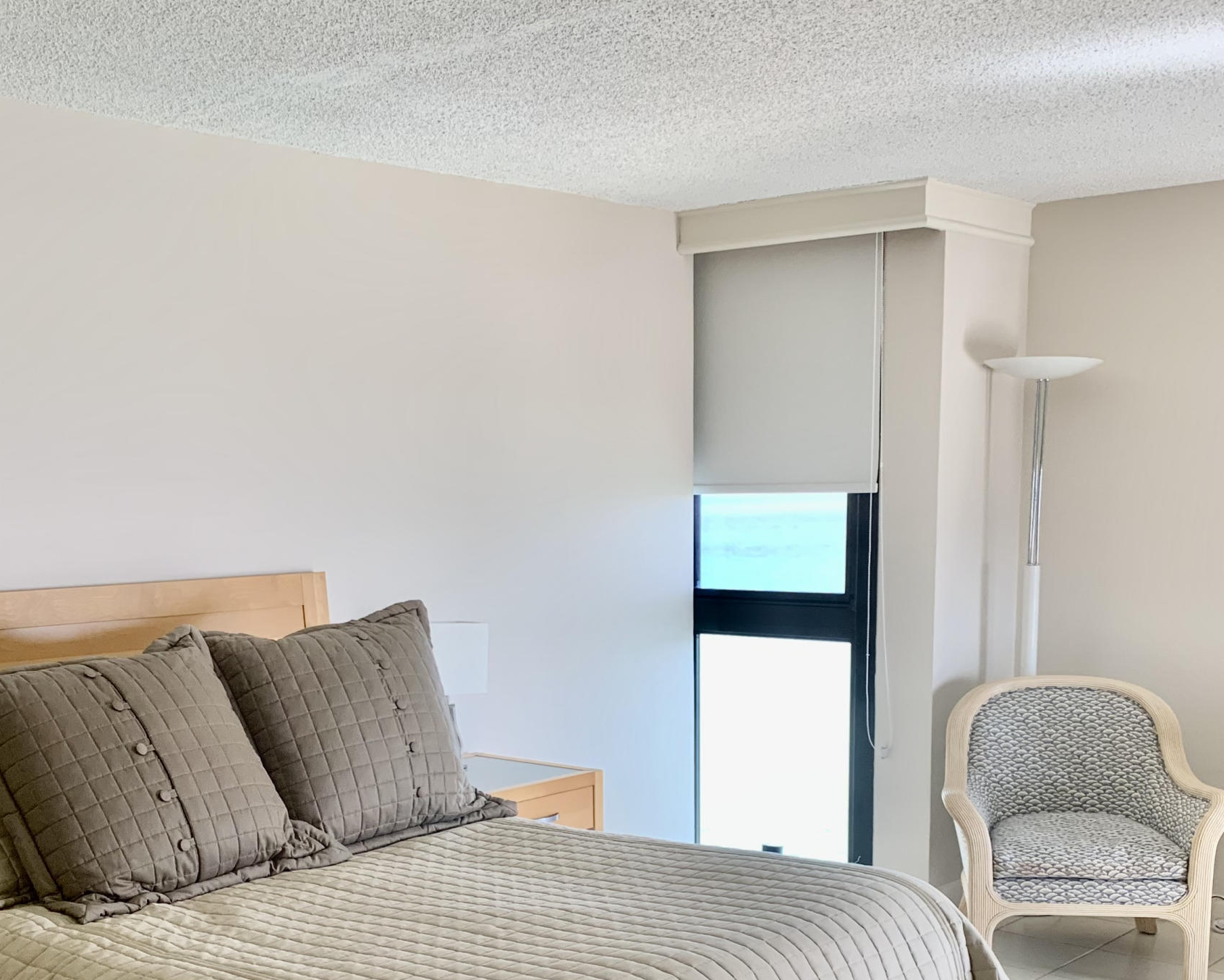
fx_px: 1630
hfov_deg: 41.1
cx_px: 603
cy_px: 759
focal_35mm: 45
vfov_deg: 32.7
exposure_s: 1/86
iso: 100
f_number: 1.8
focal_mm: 4.25
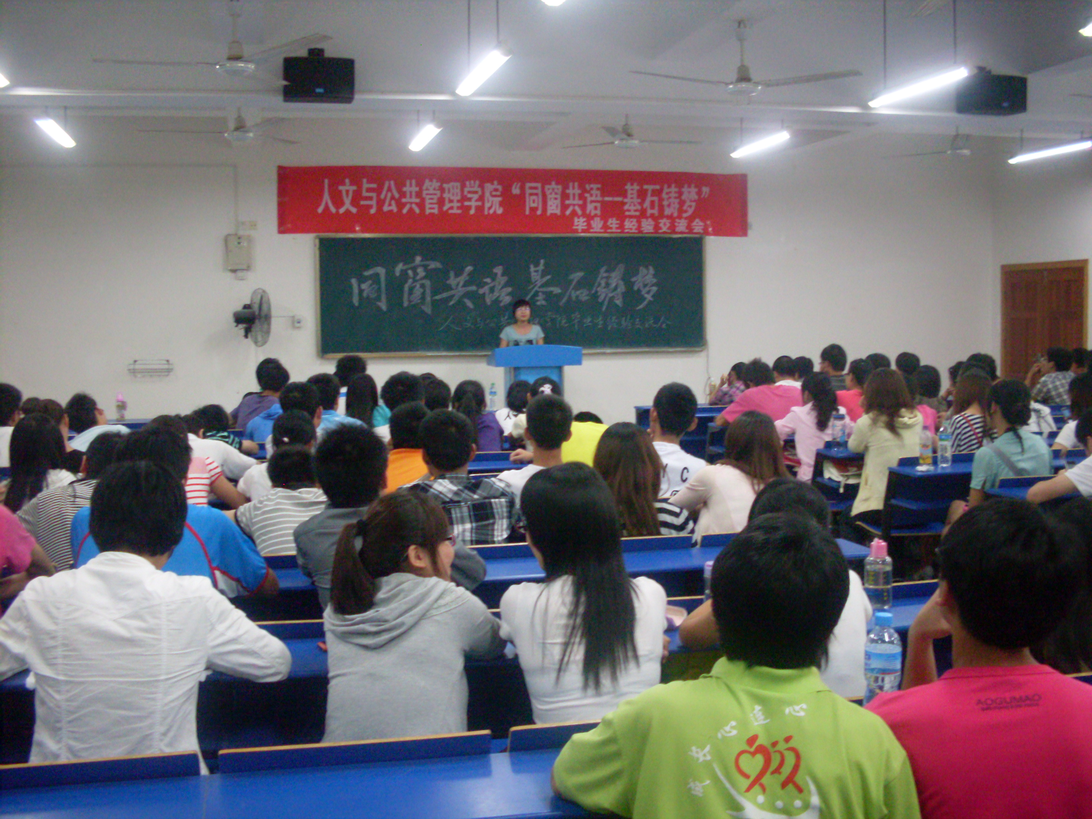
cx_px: 546
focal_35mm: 38
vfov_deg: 37.7
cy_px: 410
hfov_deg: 49.0
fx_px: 1199
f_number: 2.8
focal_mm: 6.3
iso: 200
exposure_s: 1/8
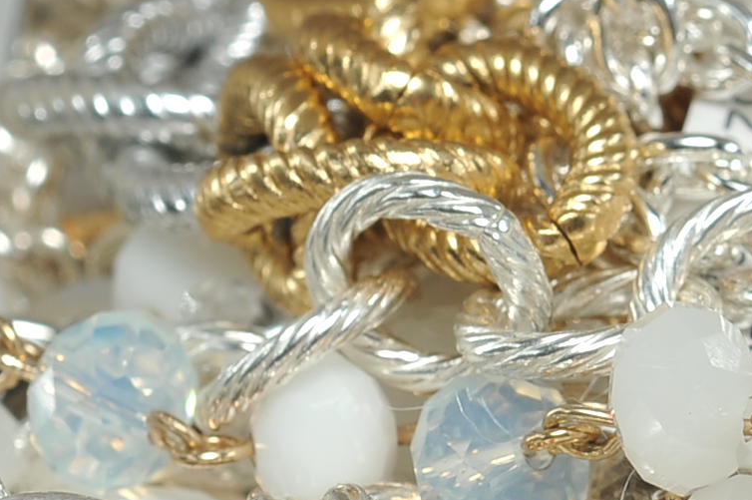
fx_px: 8013
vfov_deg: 3.6
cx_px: 1299
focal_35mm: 384
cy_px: 240
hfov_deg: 5.3
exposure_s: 1/250
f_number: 10
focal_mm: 60
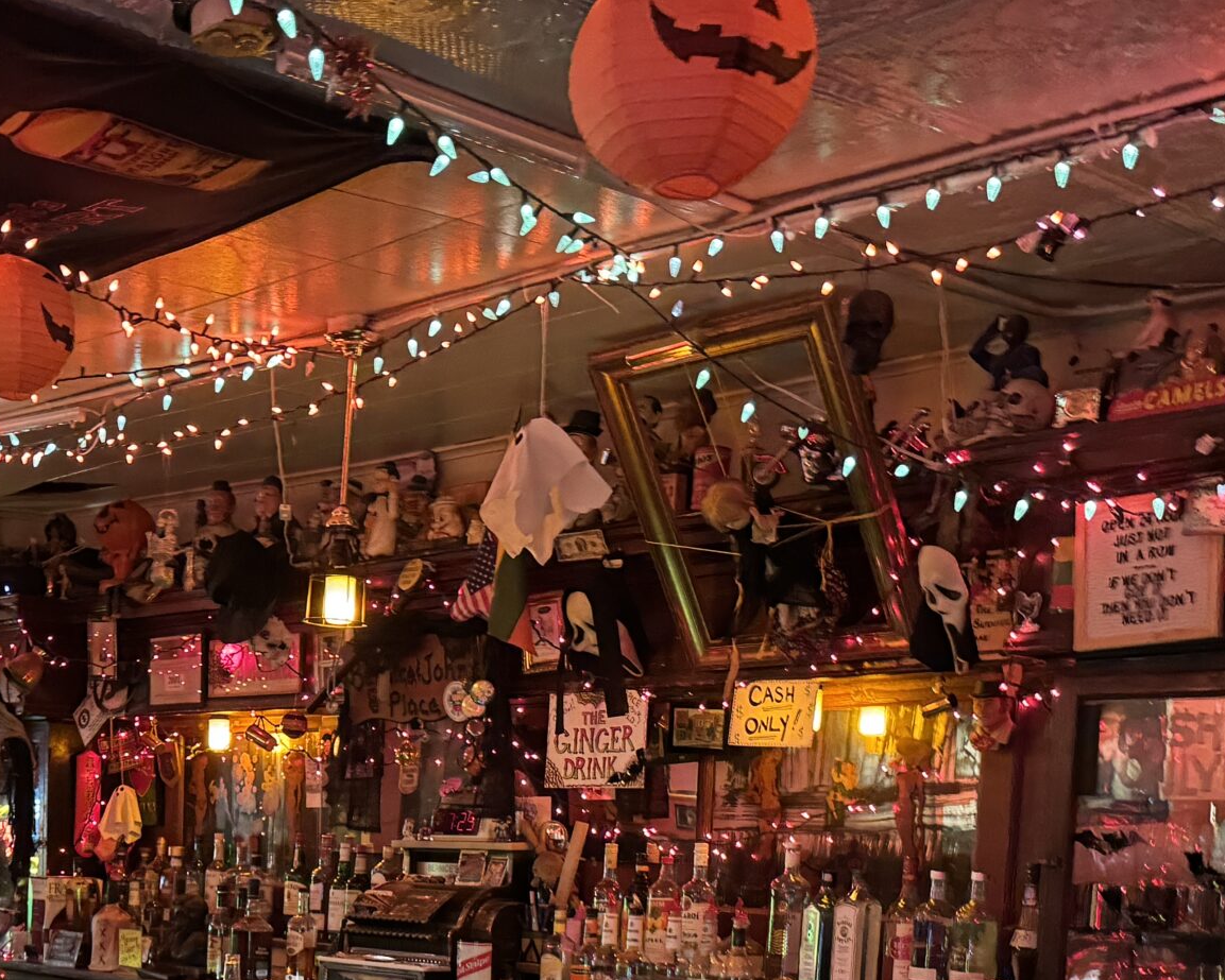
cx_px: 263
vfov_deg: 27.2
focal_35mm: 52
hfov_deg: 35.0
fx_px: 1886
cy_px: 1017
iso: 1000
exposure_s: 1/30
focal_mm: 6.76
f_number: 1.78
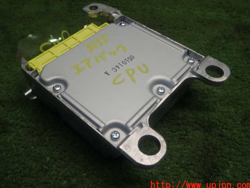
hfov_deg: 55.3
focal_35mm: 33
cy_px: 88
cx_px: 117
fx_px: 238
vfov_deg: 42.9
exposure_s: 1/80
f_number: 2.3
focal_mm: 5.4
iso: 100
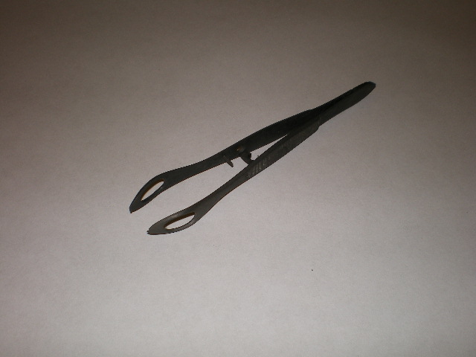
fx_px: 523
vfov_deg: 37.7
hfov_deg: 49.0
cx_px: 238
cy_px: 178
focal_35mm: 38
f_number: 4.6
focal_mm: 6.3
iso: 64
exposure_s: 1/30
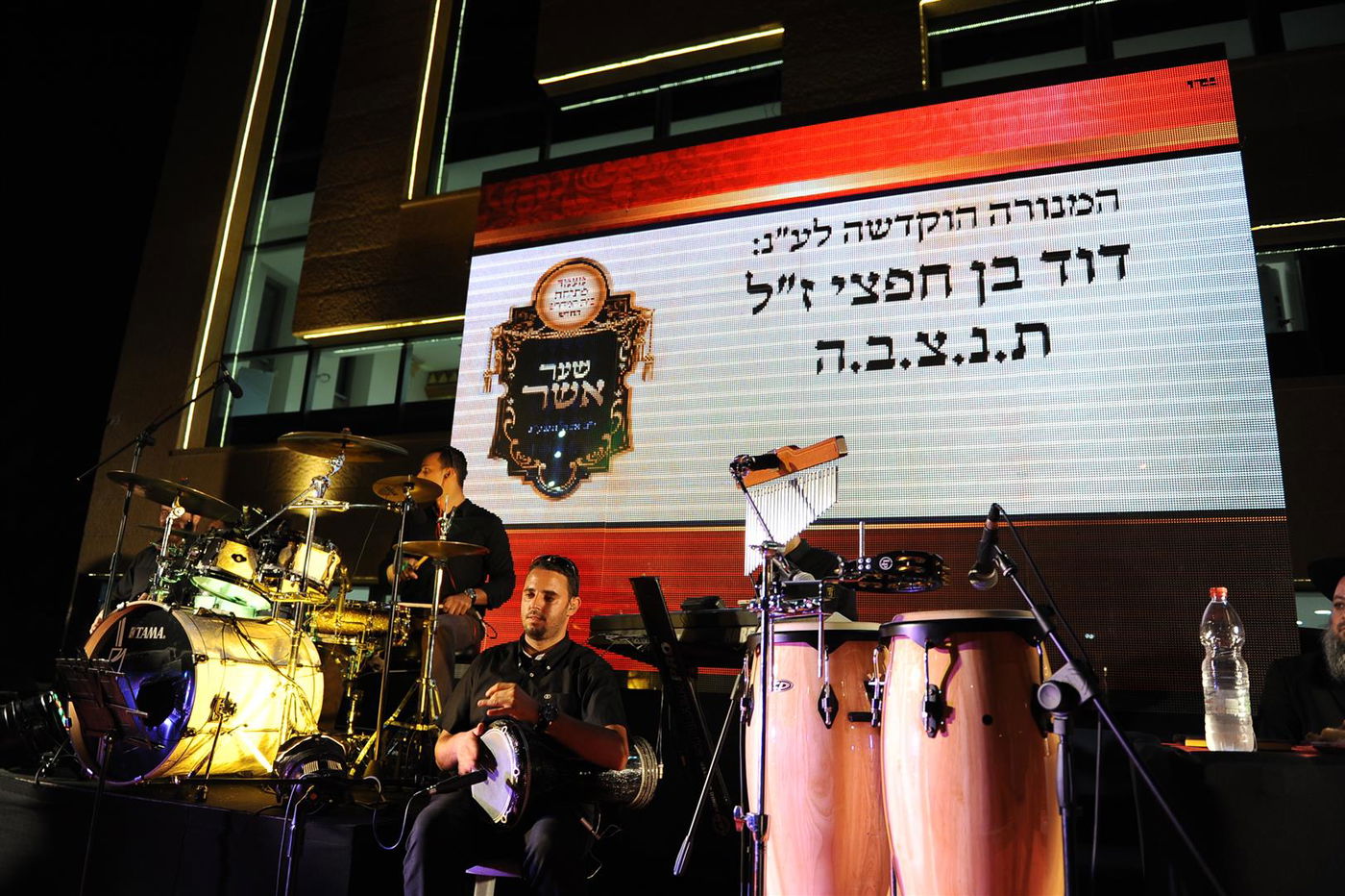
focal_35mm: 24
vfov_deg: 53.1
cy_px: 448
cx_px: 672
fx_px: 896
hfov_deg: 73.8
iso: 640
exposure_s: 1/200
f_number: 2.8
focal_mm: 24
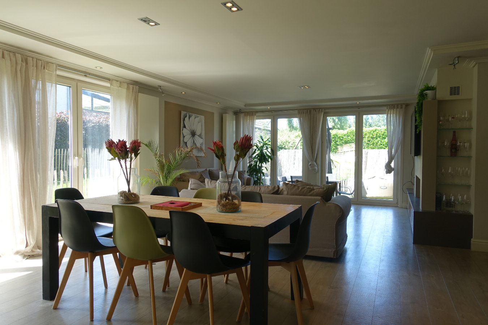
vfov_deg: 53.1
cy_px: 162
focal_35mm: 24
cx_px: 244
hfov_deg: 73.7
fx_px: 325
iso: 125
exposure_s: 1/80
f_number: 3.5
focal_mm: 8.8
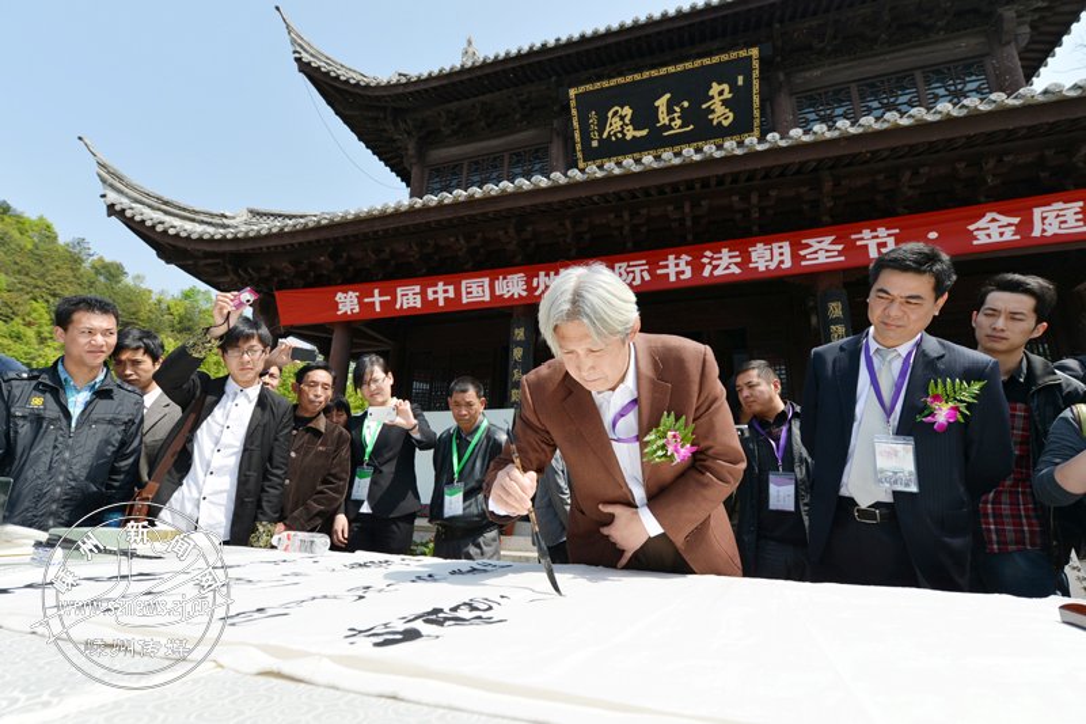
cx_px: 543
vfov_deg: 73.7
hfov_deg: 96.7
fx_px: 483
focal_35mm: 16
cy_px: 362
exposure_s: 1/400
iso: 100
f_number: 6.3
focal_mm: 16
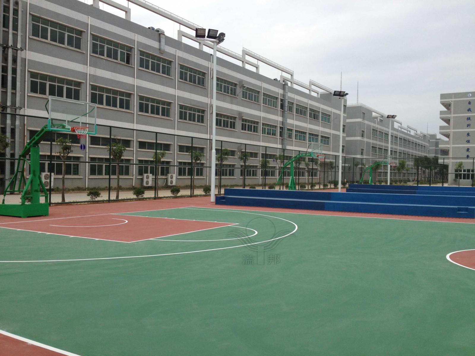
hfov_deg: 52.6
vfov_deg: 40.7
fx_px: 480
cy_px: 178
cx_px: 238
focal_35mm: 35
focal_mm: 4.28
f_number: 2.4
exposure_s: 1/1623
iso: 50
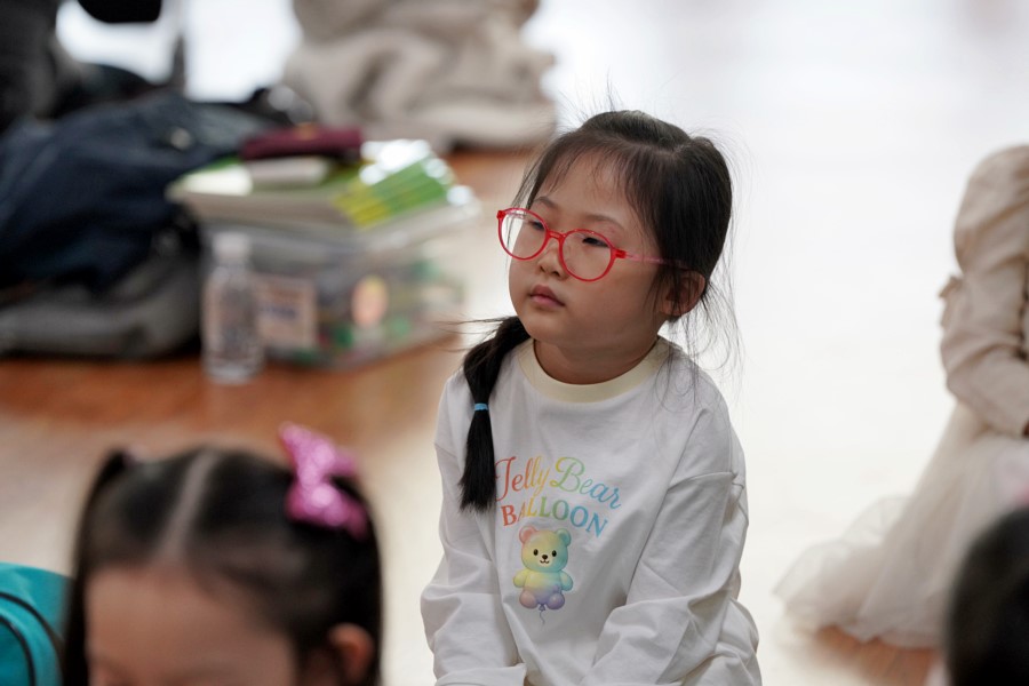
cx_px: 514
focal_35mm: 200
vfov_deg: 6.9
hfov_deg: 10.3
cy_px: 343
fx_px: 5716
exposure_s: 1/250
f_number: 4
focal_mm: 200
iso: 1600
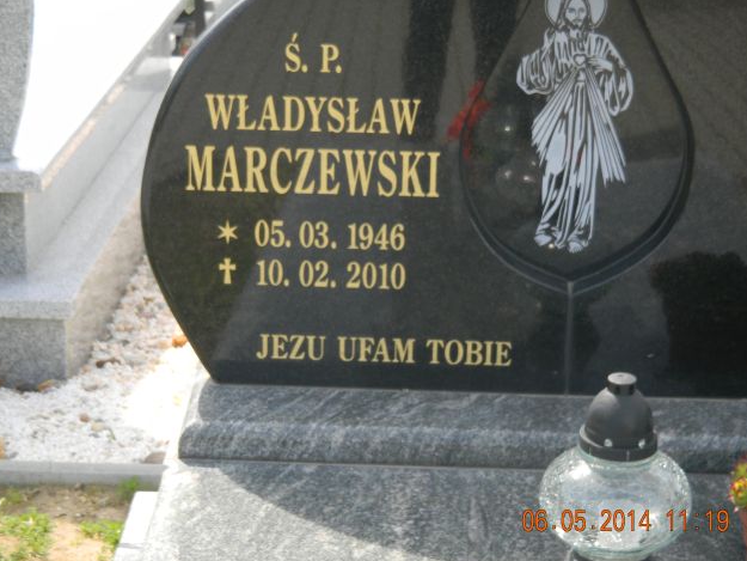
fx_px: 2007
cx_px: 361
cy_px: 272
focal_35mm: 93
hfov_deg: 21.1
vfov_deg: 15.9
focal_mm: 14.9
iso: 80
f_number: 4.8
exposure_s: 1/155
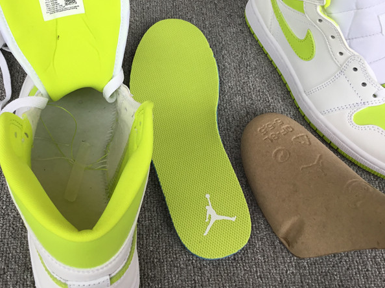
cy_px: 79
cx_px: 132
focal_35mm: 47
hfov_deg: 40.0
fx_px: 523
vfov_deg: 30.4
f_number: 2.4
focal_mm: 3.3
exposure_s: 1/110
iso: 25
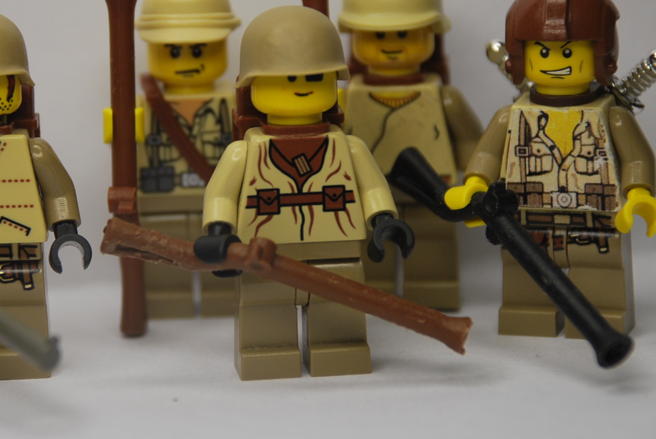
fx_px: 4081
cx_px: 247
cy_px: 148
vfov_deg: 6.2
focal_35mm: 224
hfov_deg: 9.2
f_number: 5.6
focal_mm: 105
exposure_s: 1/125
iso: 250
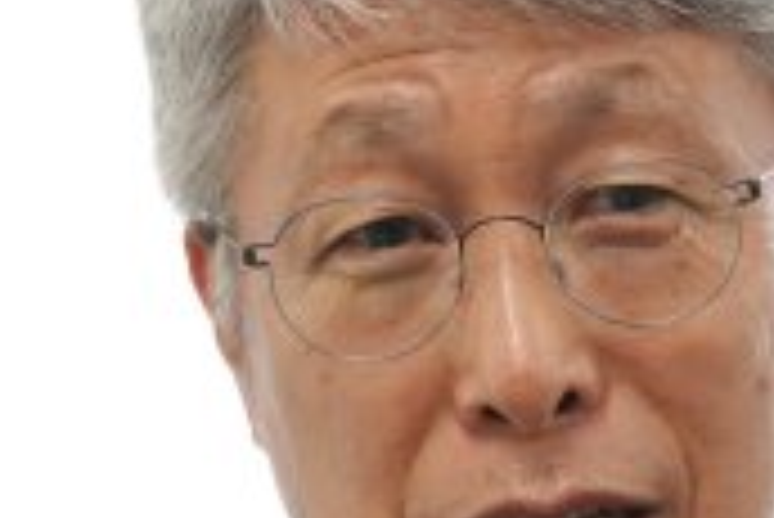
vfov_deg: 2.1
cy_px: 455
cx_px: 477
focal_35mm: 661
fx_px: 14223
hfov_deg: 3.1
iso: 800
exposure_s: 1/125
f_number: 3.5
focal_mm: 200
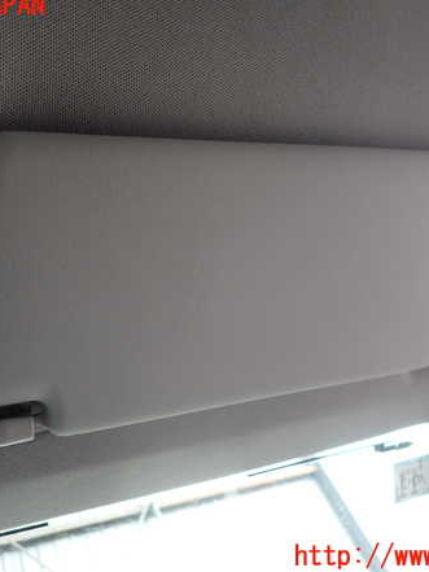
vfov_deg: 53.9
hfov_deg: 41.8
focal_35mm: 34
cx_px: 198
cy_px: 281
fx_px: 562
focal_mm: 4.5
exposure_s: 1/60
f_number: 2
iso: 160
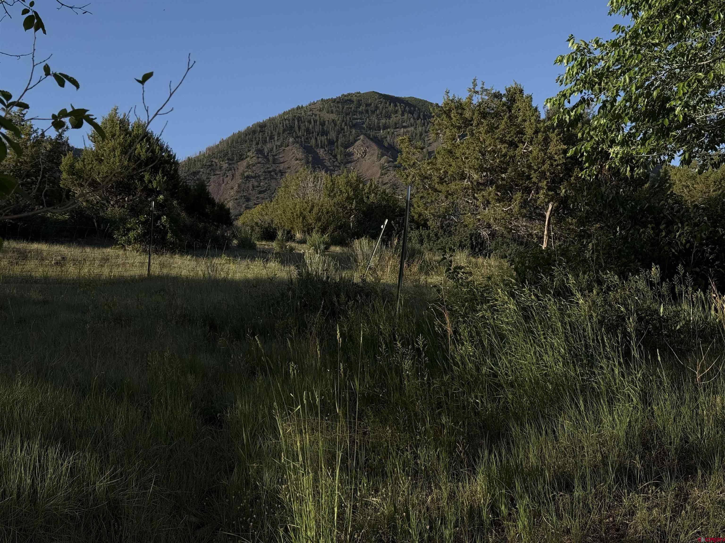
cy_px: 272
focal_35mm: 48
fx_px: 1005
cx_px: 362
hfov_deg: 39.7
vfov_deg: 30.3
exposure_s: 1/3891
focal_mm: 6.76
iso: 64
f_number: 1.78
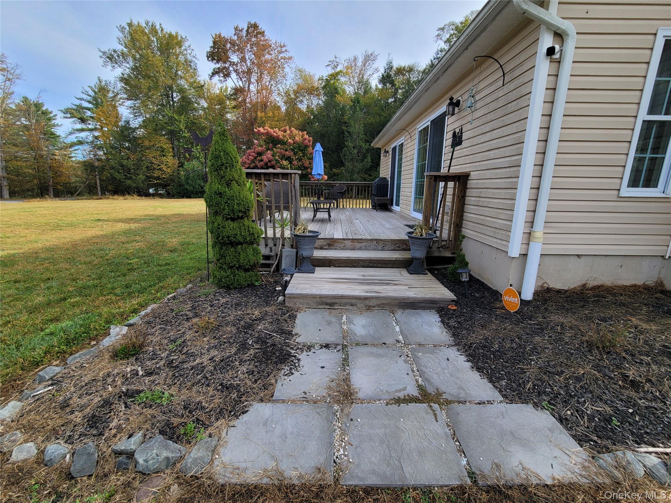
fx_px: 252
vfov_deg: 89.9
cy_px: 252
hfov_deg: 106.2
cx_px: 336
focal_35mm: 13
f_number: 2.2
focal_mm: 2.2
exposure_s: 1/752
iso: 50
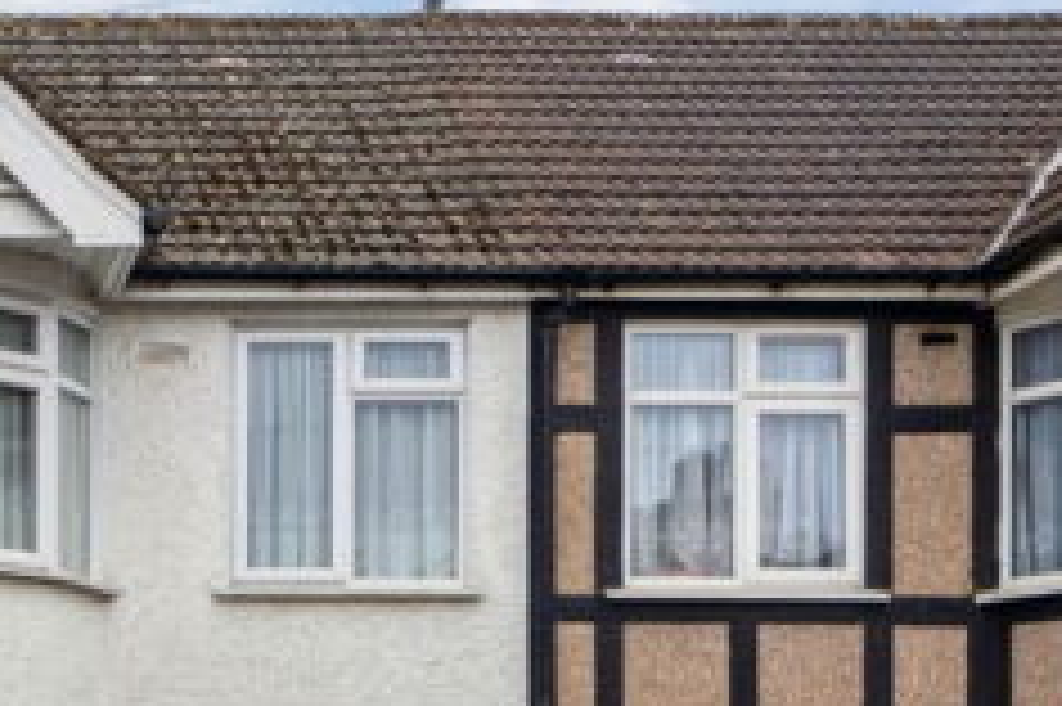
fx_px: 3361
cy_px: 657
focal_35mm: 114
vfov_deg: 11.9
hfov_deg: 17.3
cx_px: -148
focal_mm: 35
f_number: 8
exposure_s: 1/400
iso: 640
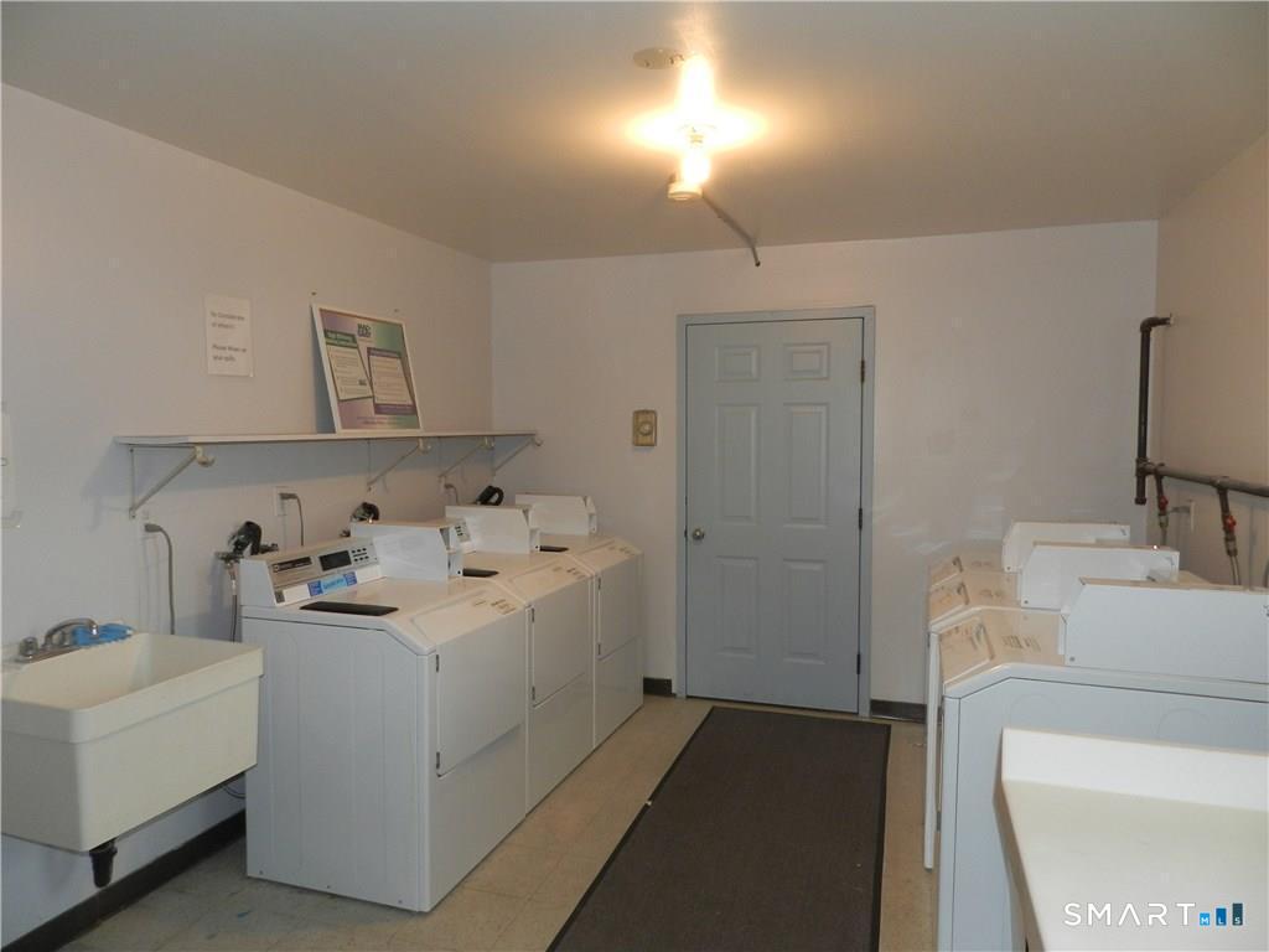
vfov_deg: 58.9
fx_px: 843
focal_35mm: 23
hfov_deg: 73.9
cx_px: 634
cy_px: 476
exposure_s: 1/30
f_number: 3.4
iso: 200
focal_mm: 4
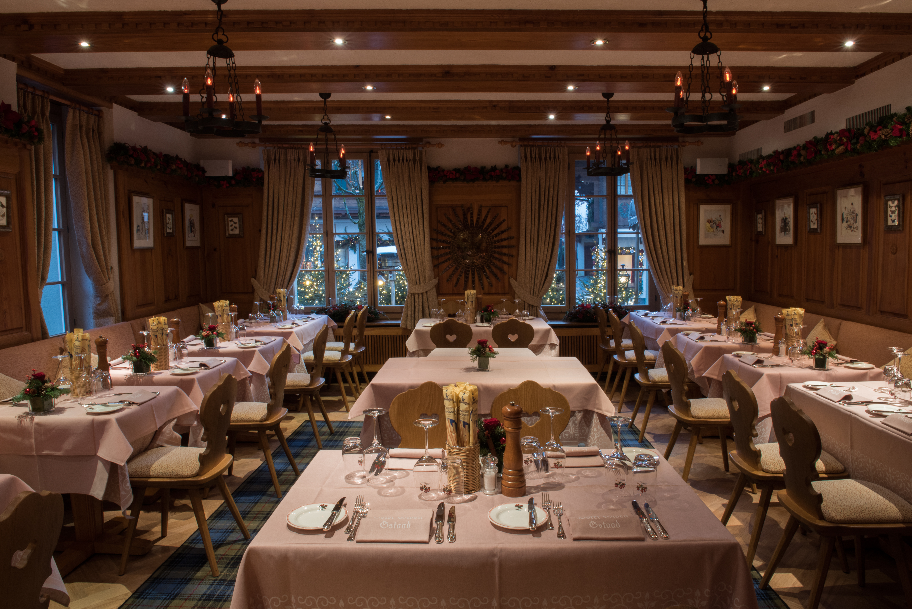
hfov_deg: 73.7
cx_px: 456
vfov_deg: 53.2
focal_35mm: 24
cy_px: 304
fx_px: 608
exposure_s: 4
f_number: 22
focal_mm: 24
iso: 320
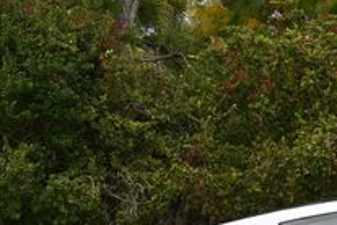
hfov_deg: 6.3
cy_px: 161
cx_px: 516
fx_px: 3014
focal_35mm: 322
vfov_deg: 4.3
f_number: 8
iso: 180
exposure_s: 1/250
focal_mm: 52
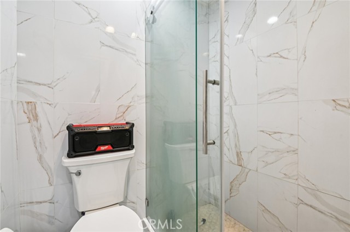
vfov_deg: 77.2
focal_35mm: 15
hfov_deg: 100.5
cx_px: 175
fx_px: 146
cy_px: 116
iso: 250
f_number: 8
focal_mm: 15
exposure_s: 1/8
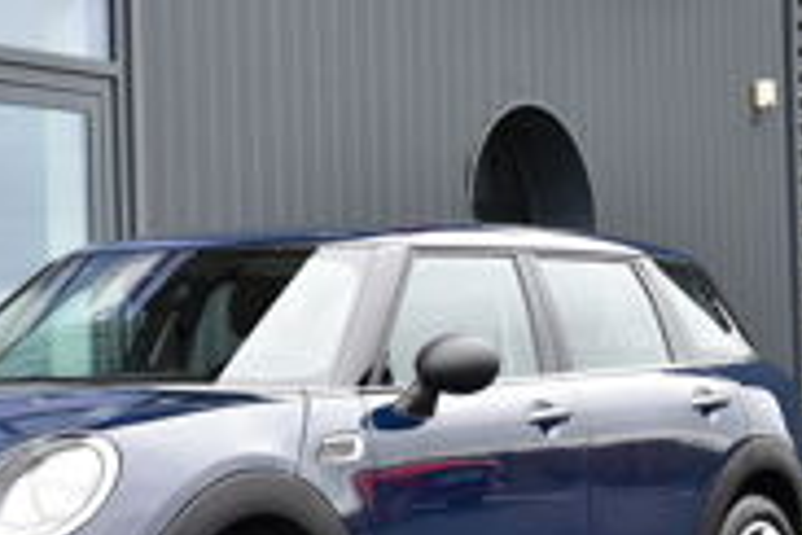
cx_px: 237
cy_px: 346
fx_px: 2629
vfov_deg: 11.6
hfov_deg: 17.3
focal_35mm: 118
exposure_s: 1/100
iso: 400
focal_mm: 30
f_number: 5
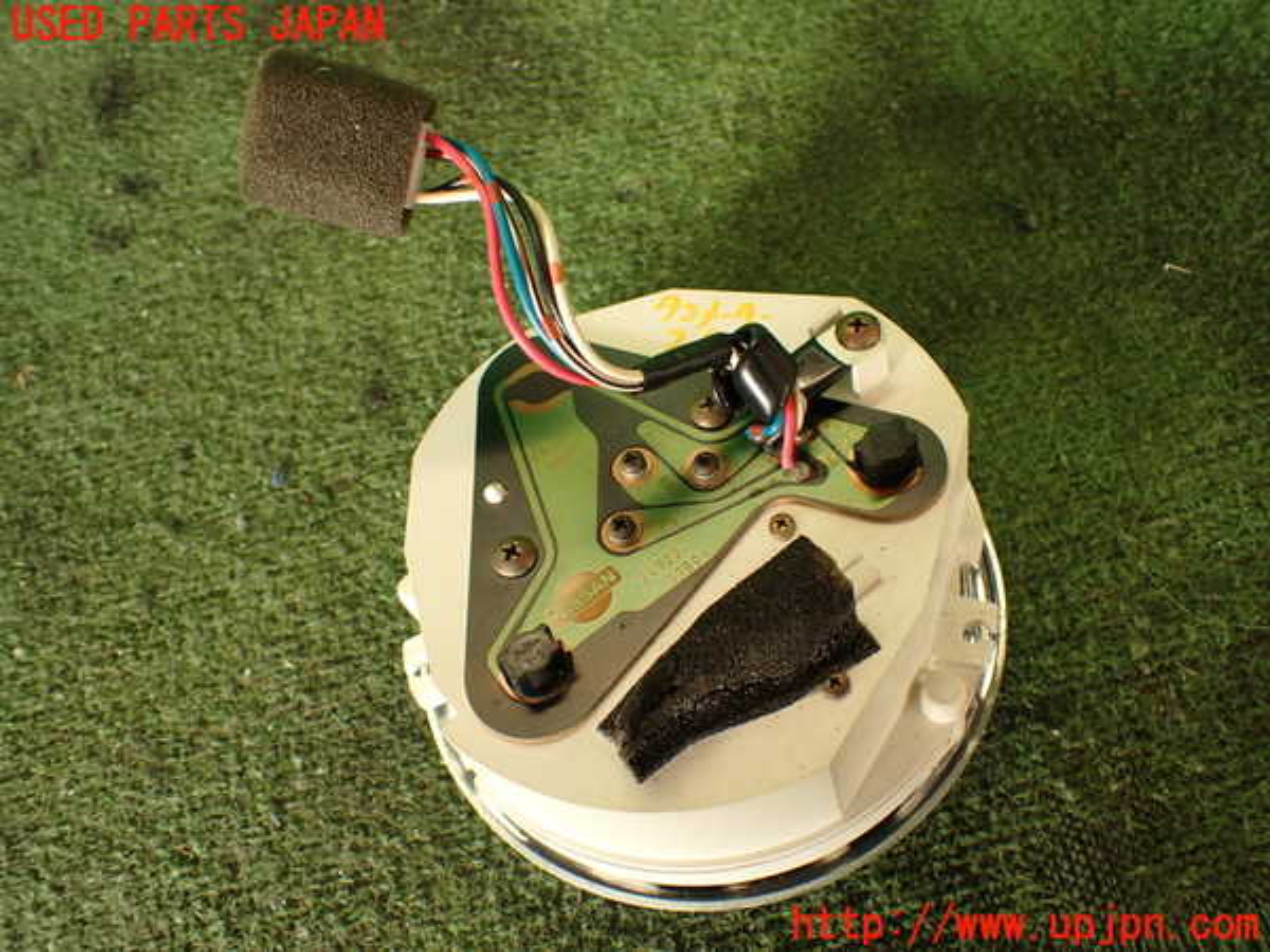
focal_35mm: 32
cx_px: 635
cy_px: 476
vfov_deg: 44.2
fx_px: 1174
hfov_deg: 56.8
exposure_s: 1/60
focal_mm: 5.79
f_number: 2.4
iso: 125
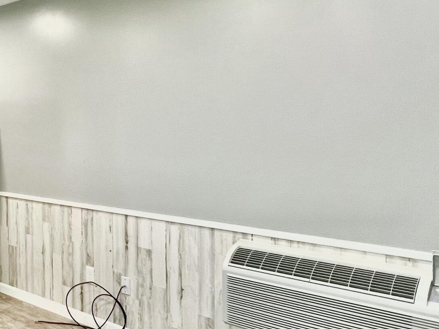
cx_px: 43
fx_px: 457
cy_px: 143
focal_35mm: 36
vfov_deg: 39.6
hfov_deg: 46.3
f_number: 1.8
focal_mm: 1.57
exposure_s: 1/120
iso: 200
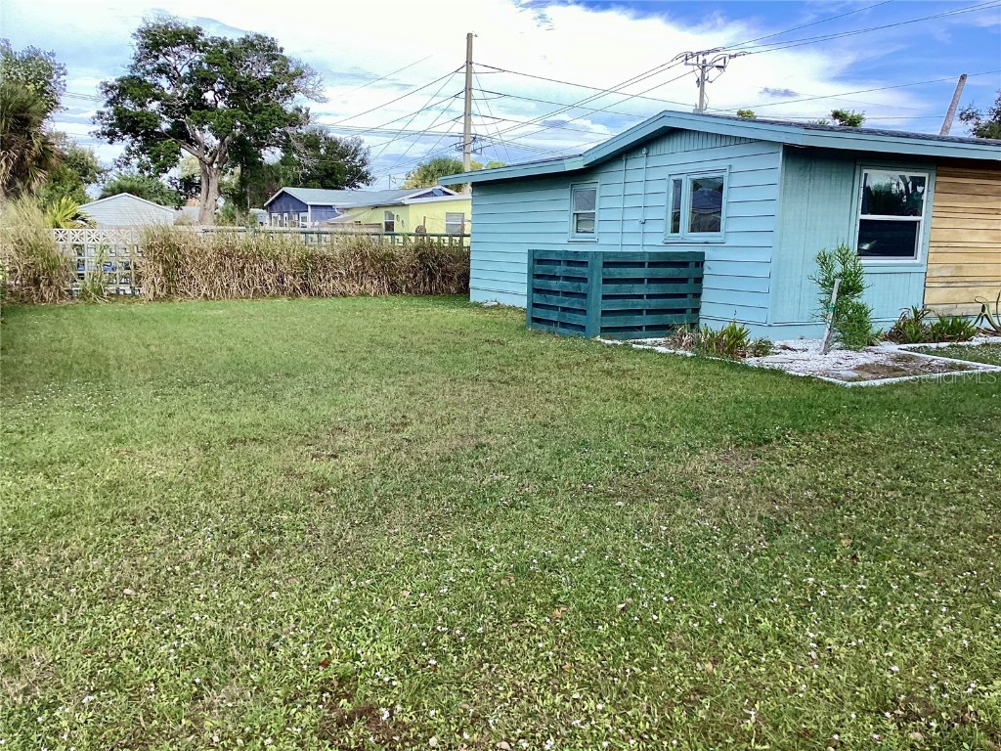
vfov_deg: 45.4
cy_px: 376
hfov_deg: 58.4
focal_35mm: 31
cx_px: 500
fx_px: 896
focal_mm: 3.3
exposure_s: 1/696
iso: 25
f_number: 2.4
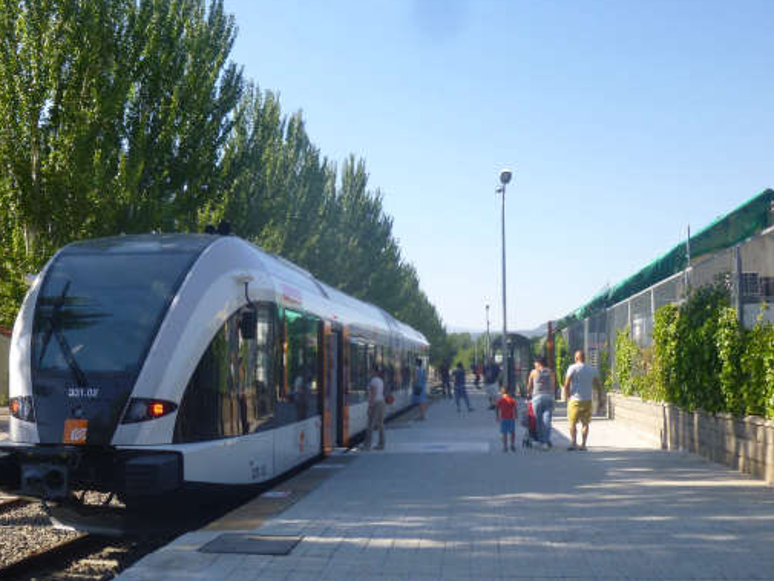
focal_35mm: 38
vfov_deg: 37.7
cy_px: 333
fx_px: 850
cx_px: 334
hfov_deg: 48.8
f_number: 3.1
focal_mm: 4.5
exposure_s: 1/500
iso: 100
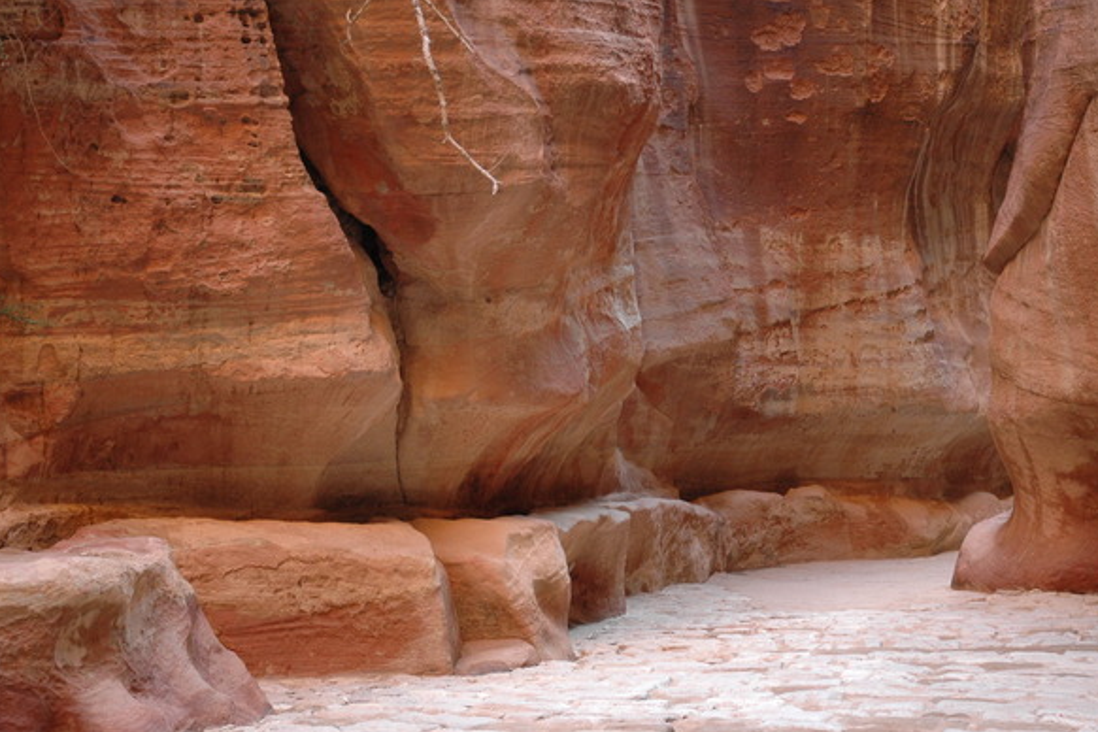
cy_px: 310
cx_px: 626
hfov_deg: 31.8
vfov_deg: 21.6
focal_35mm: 63
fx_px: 1921
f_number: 4.2
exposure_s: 1/30
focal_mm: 34
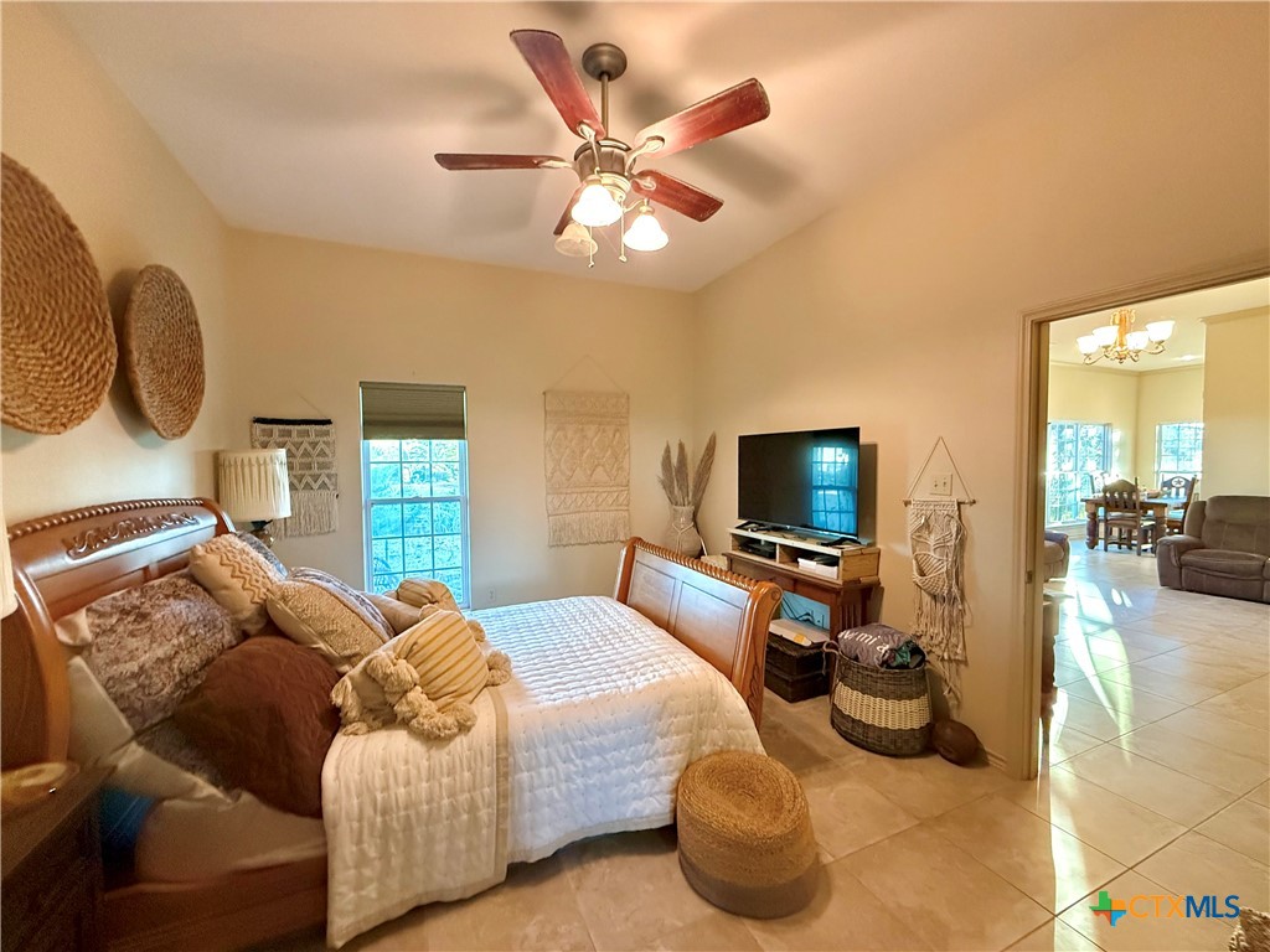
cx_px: 635
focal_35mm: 14
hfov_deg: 102.1
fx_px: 514
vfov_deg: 85.7
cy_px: 476
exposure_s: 1/60
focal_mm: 2.22
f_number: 2.2
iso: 800
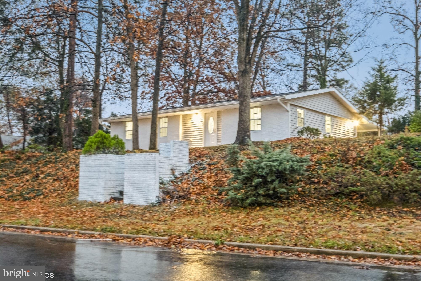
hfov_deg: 55.8
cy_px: 140
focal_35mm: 34
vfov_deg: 38.9
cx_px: 210
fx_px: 398
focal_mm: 22.9
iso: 400
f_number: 8
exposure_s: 1
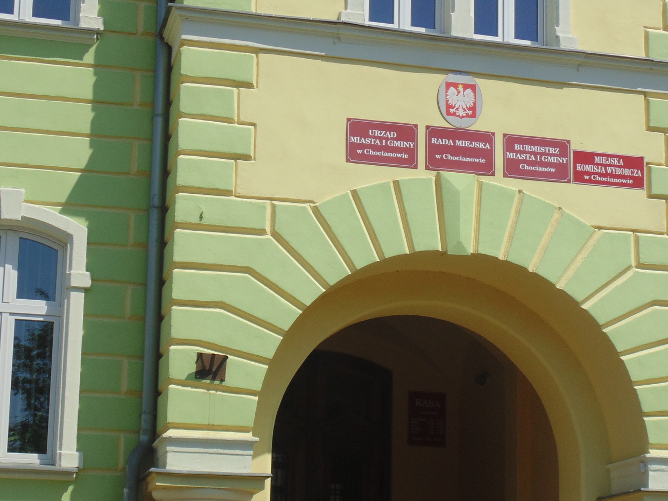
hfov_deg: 23.8
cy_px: 386
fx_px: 1583
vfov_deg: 17.9
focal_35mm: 82
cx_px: 409
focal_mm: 9.5
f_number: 3.9
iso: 80
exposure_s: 1/1000
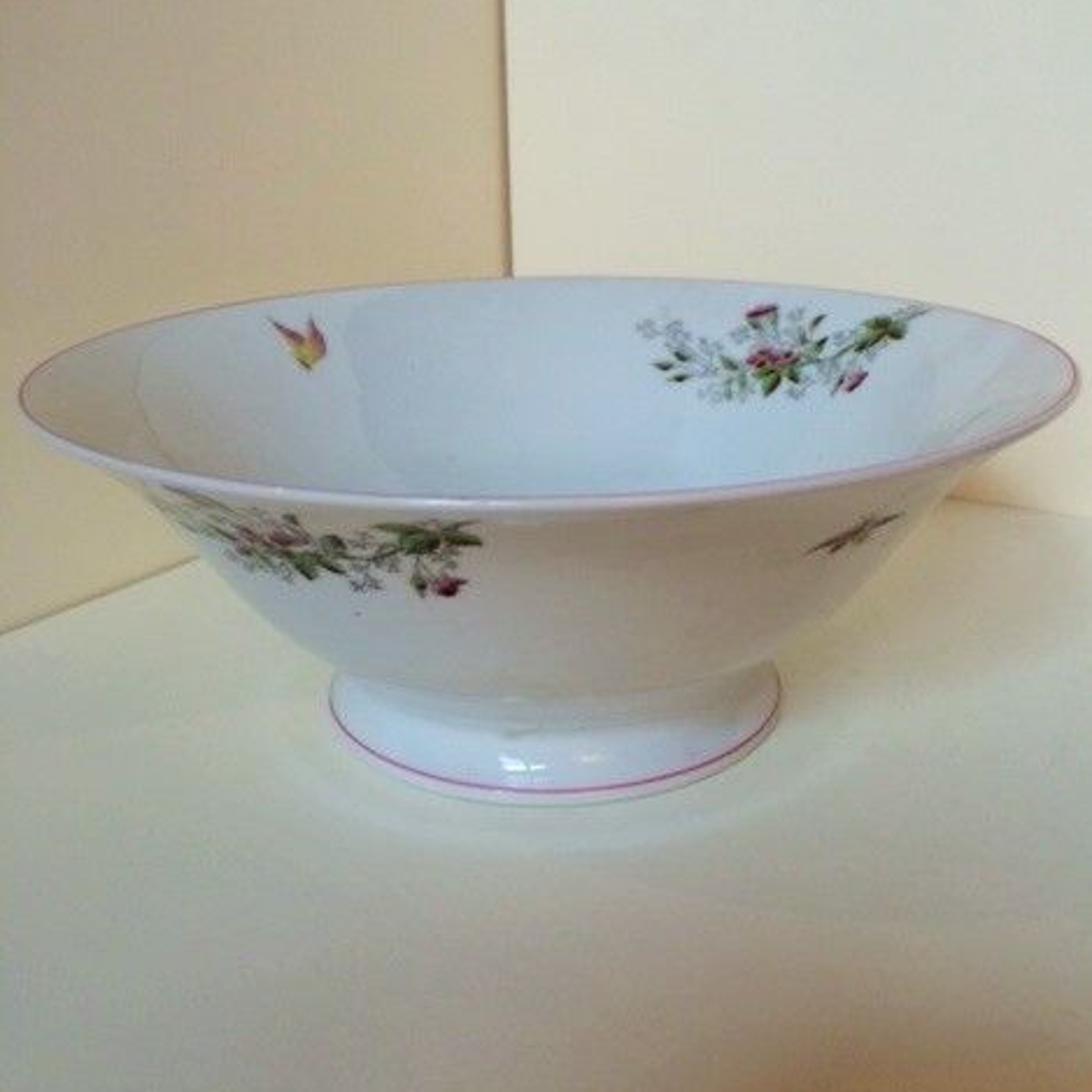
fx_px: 1249
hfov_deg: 47.2
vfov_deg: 47.2
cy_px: 505
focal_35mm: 35
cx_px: 554
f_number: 2.2
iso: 100
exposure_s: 1/33
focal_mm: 4.15
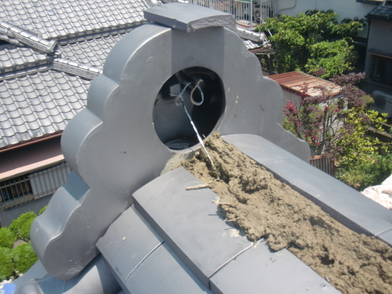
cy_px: 147
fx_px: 442
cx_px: 195
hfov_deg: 47.9
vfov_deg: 36.8
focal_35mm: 39
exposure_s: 1/320
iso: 64
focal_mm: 6.66
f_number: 3.9
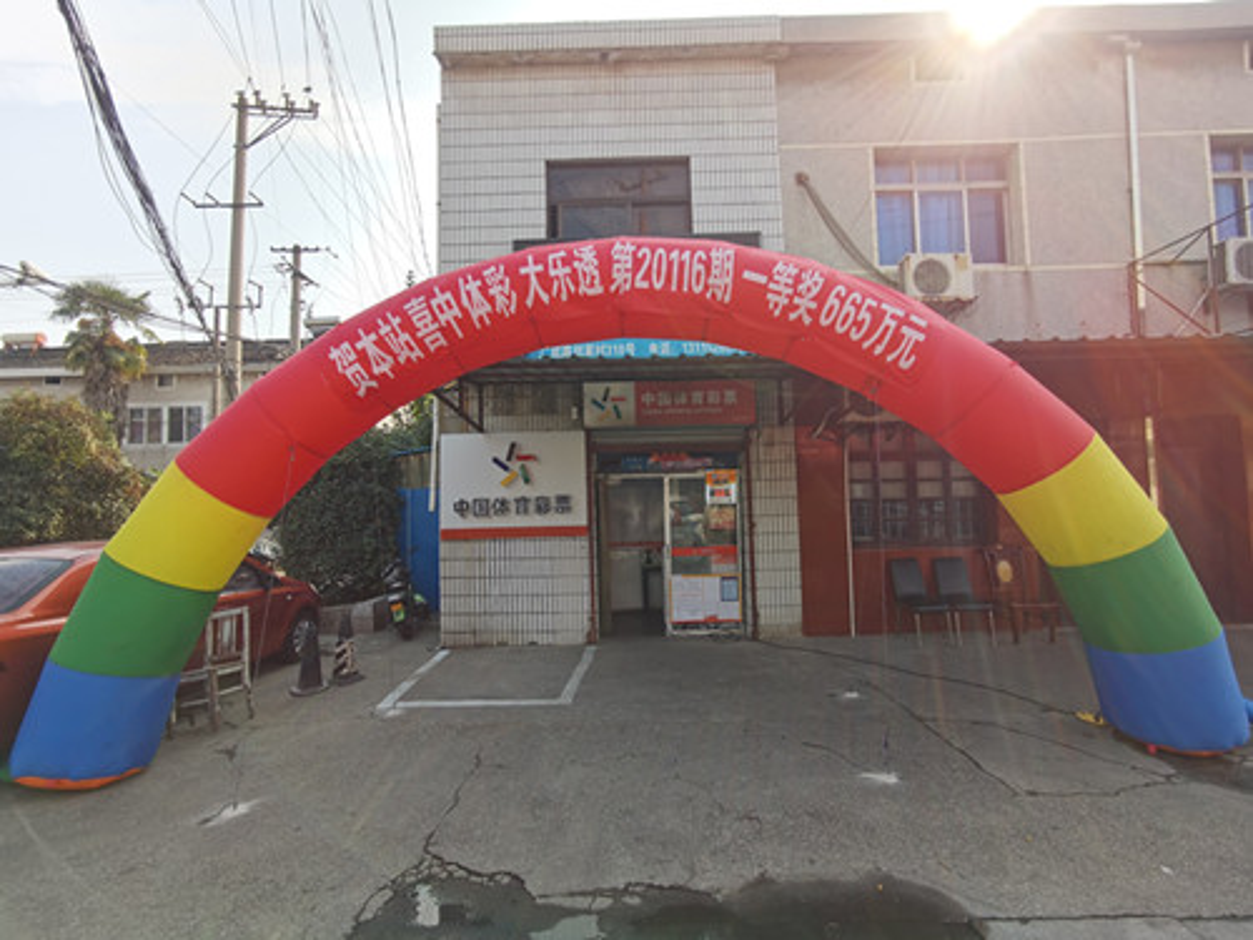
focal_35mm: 17
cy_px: 470
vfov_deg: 74.7
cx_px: 626
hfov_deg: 91.0
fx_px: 615
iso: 50
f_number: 2.2
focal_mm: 2.26
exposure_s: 1/1033
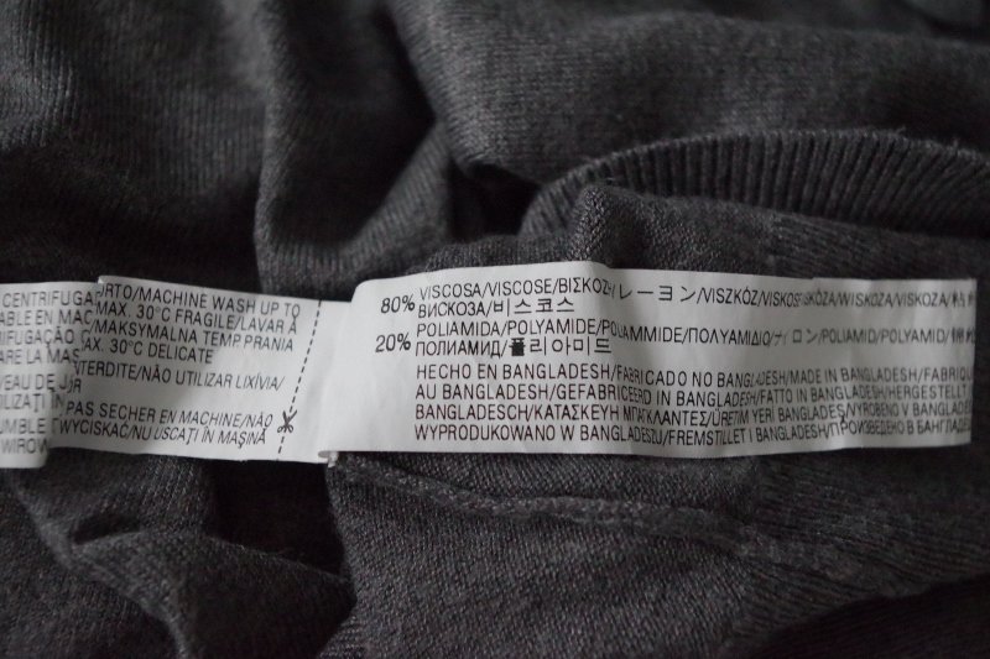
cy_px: 330
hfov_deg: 49.1
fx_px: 1083
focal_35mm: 39
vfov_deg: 33.9
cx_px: 495
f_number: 5
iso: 6400
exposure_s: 1/40
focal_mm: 26.25
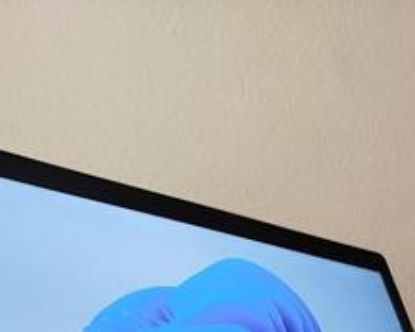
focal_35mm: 68
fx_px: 835
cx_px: 341
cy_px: 445
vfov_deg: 20.3
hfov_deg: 27.3
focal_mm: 5.31
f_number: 1.7
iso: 400
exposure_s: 1/33
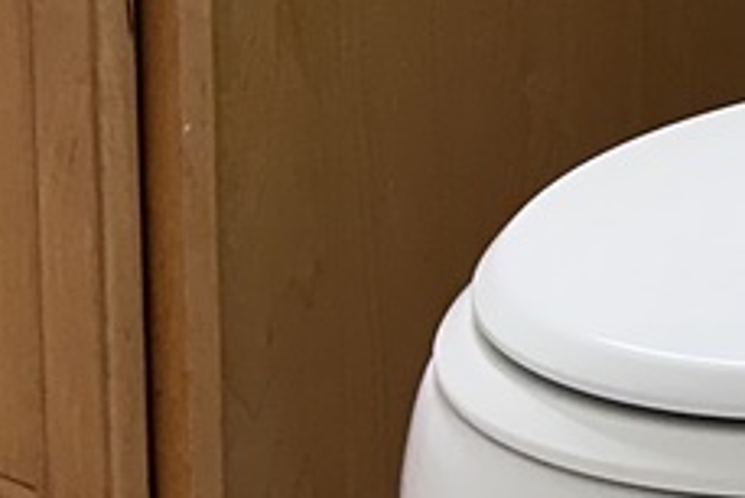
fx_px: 3251
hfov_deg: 11.7
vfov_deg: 8.3
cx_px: 1516
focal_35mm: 157
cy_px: -524
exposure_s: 1/120
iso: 160
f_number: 1.78
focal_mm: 6.86
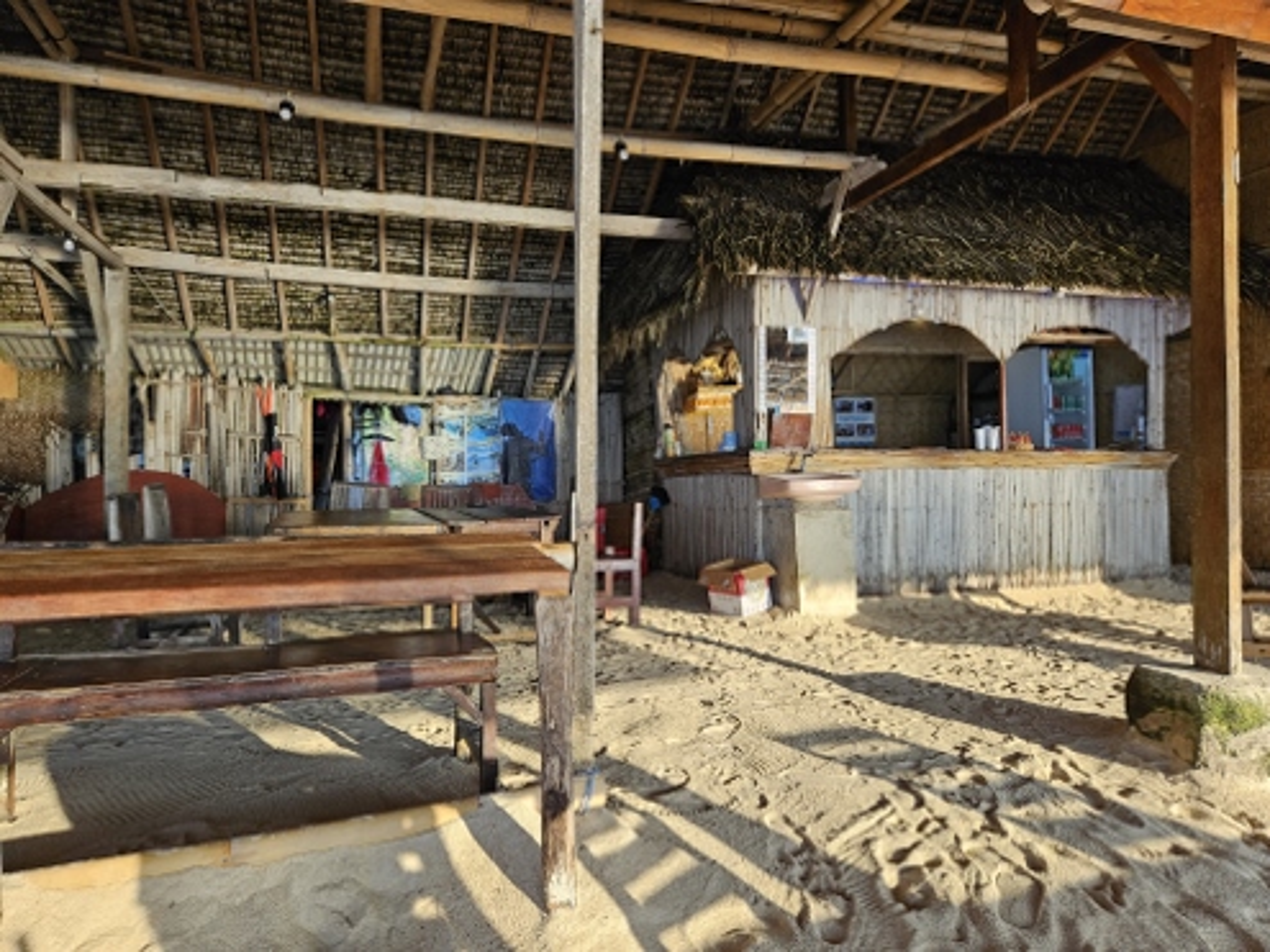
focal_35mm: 23
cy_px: 476
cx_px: 635
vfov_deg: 58.9
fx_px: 844
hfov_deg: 73.9
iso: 40
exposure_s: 1/225
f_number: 1.8
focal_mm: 5.4
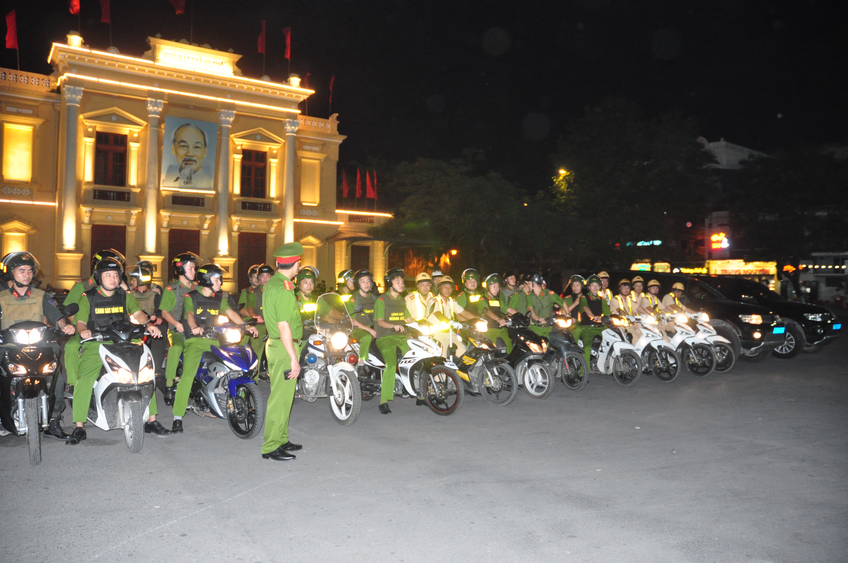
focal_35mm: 27
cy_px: 282
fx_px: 635
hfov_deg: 67.4
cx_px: 424
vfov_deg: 47.8
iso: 1600
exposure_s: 1/60
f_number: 3.5
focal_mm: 18
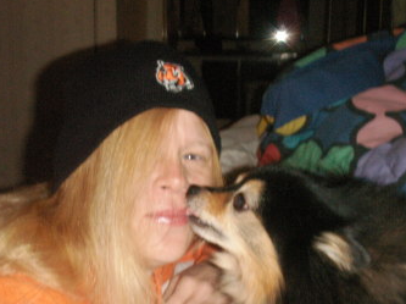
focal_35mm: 50
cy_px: 197
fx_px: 586
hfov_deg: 38.2
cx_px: 204
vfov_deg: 28.9
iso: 160
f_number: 7.1
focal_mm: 7.7
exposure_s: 1/40
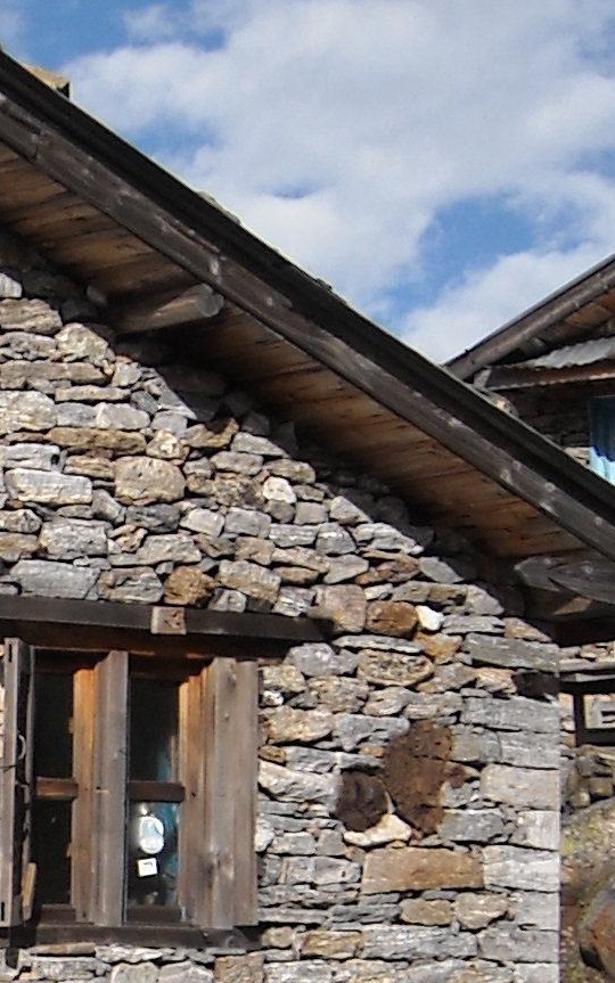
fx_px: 3537
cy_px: 928
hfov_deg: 9.5
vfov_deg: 15.6
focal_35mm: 132
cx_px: -493
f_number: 5.6
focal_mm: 5.7
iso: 64
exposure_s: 1/438
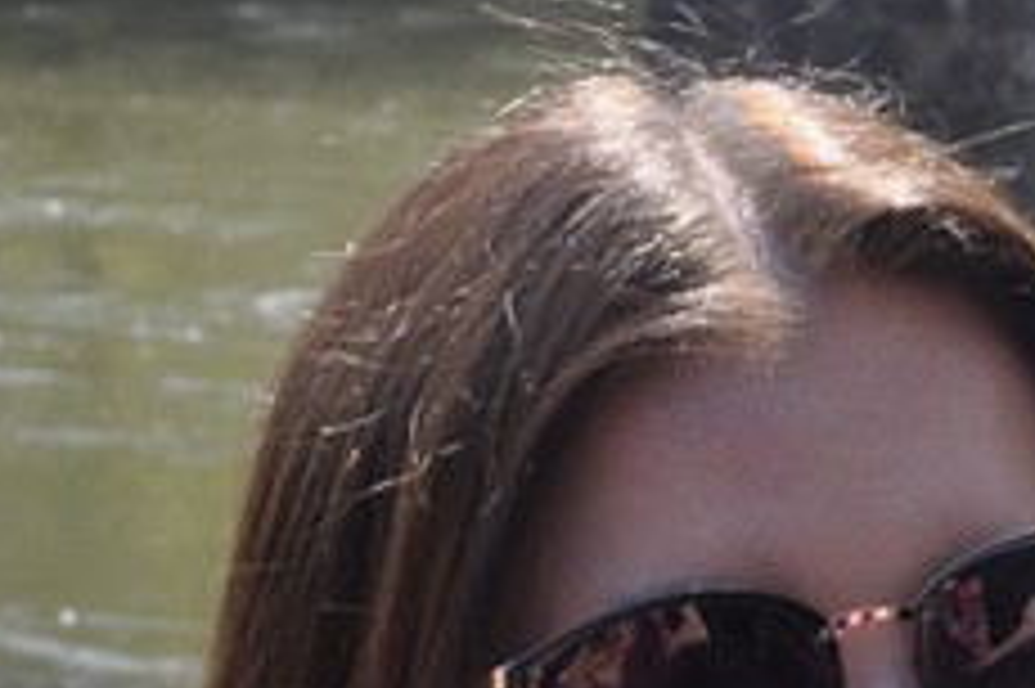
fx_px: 7498
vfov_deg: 5.2
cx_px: 1660
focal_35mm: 261
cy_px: 935
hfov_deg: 7.7
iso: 400
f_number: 11
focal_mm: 40
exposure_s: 1/200
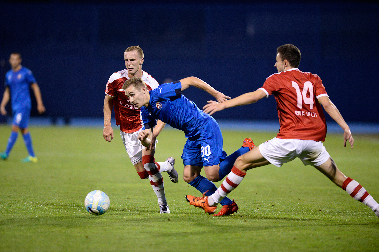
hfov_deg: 6.9
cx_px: 190
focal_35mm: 300
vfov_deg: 4.6
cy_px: 126
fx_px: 3157
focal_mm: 300
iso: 2500
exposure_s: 1/800
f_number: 2.8
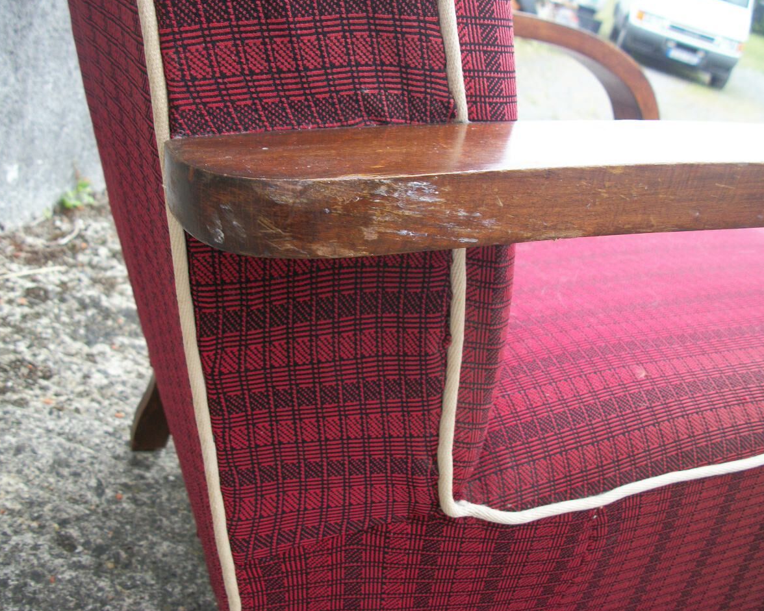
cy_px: 305
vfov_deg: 43.4
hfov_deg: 52.8
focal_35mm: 34
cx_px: 354
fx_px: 769
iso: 80
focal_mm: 5.7
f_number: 2.9
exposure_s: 1/40
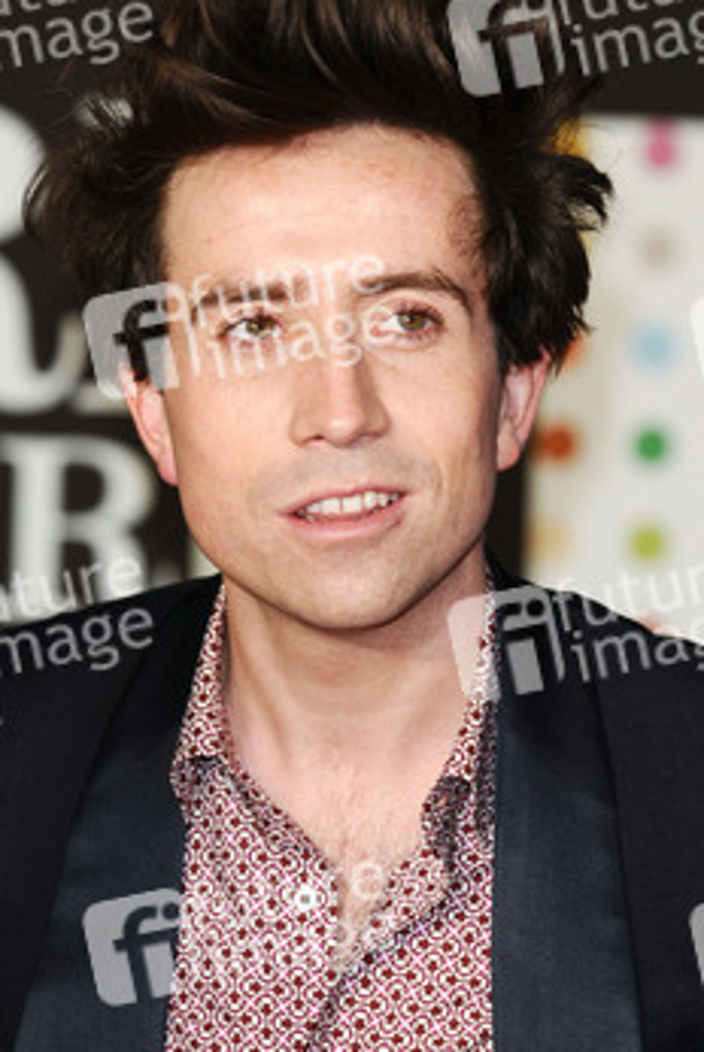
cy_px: 479
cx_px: 329
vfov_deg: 8.2
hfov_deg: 5.5
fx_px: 7335
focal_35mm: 251
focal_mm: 145
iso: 320
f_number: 4.5
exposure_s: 1/200
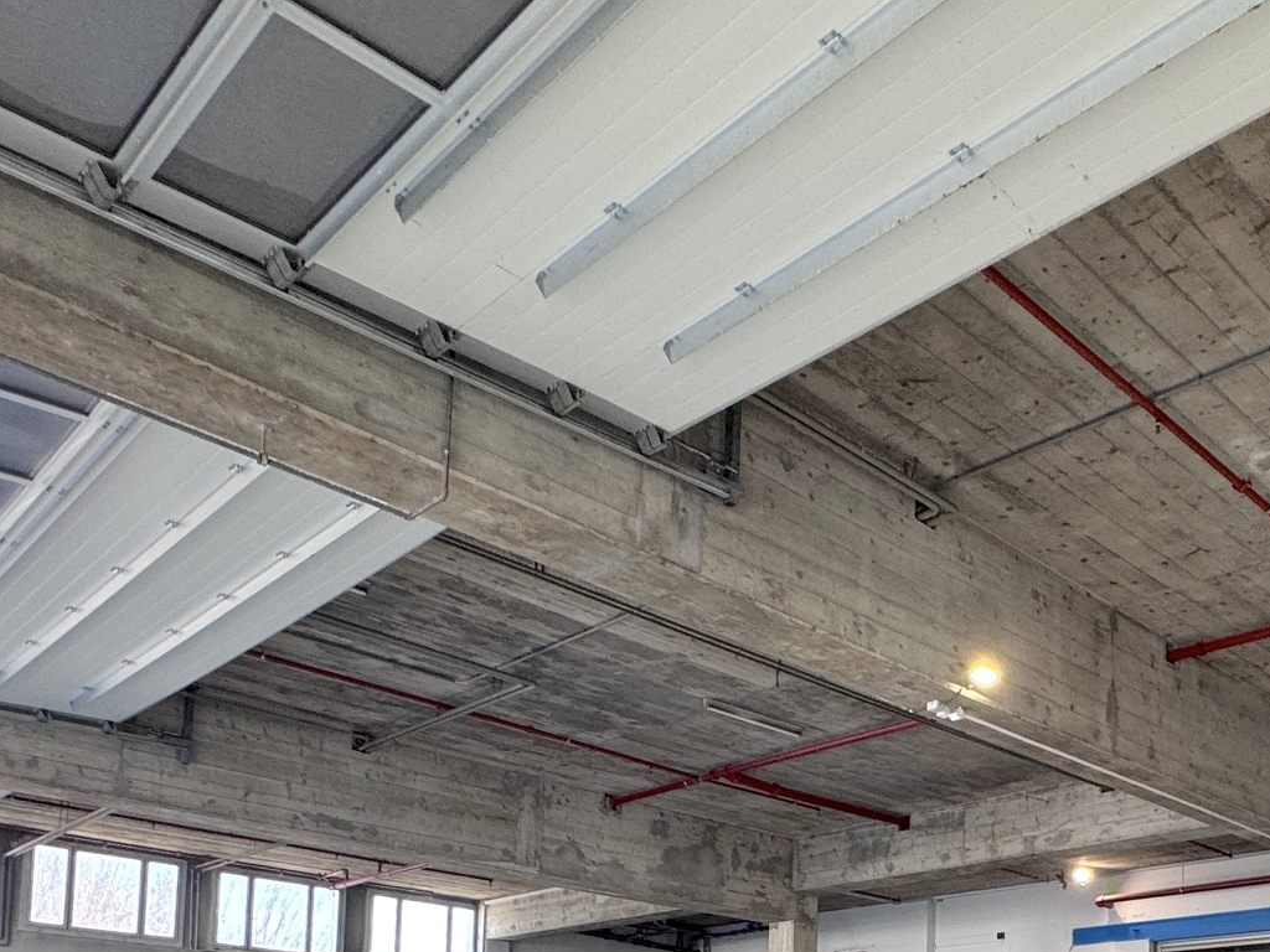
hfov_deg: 51.4
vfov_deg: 35.3
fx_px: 1284
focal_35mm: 35
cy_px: 1029
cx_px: 872
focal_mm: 2.22
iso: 100
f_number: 2.2
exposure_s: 1/100
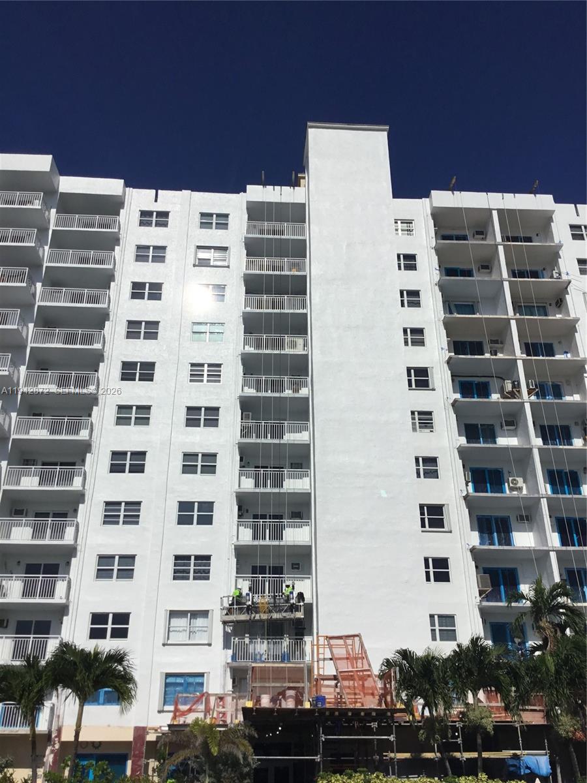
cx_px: 294
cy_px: 392
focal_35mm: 31
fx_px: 701
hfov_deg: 45.4
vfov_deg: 58.4
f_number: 2.4
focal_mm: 3.3
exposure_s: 1/4808
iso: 25
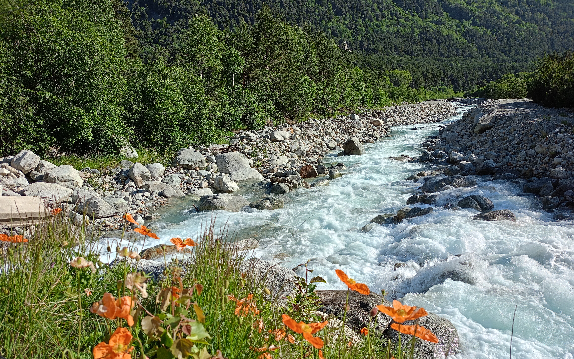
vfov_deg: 41.6
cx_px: 288
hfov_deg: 62.9
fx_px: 469
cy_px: 215
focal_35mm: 30
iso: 100
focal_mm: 4.7
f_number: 1.79
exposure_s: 1/1230
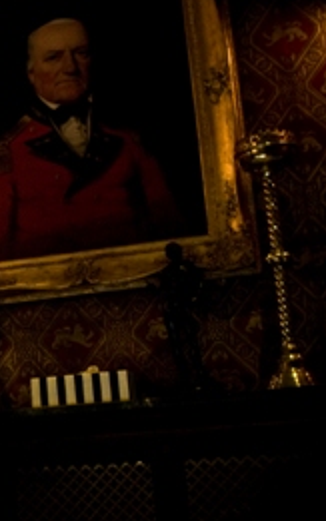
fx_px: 1067
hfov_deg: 15.4
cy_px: 322
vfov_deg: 27.4
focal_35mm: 75
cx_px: -224
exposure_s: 1/8
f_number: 7.1
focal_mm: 20
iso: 200
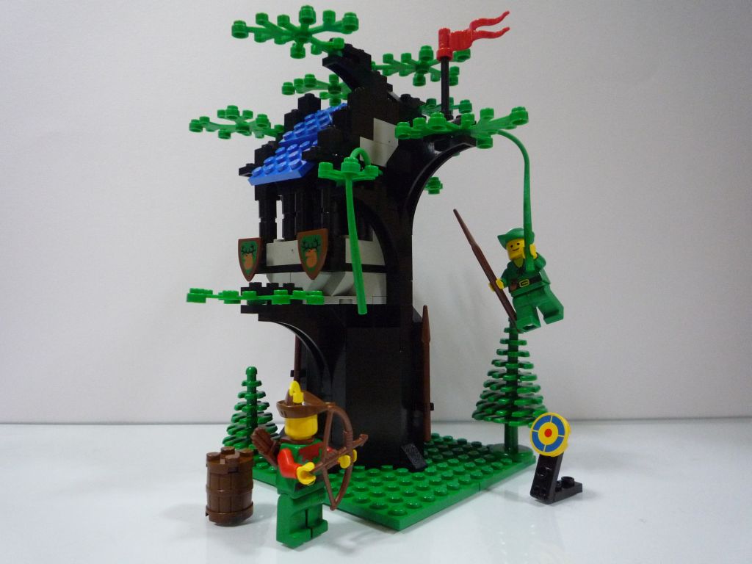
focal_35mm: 25
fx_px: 543
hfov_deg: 69.4
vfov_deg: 54.9
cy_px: 282
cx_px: 376
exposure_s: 1/20
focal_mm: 4.4
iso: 400
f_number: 2.8
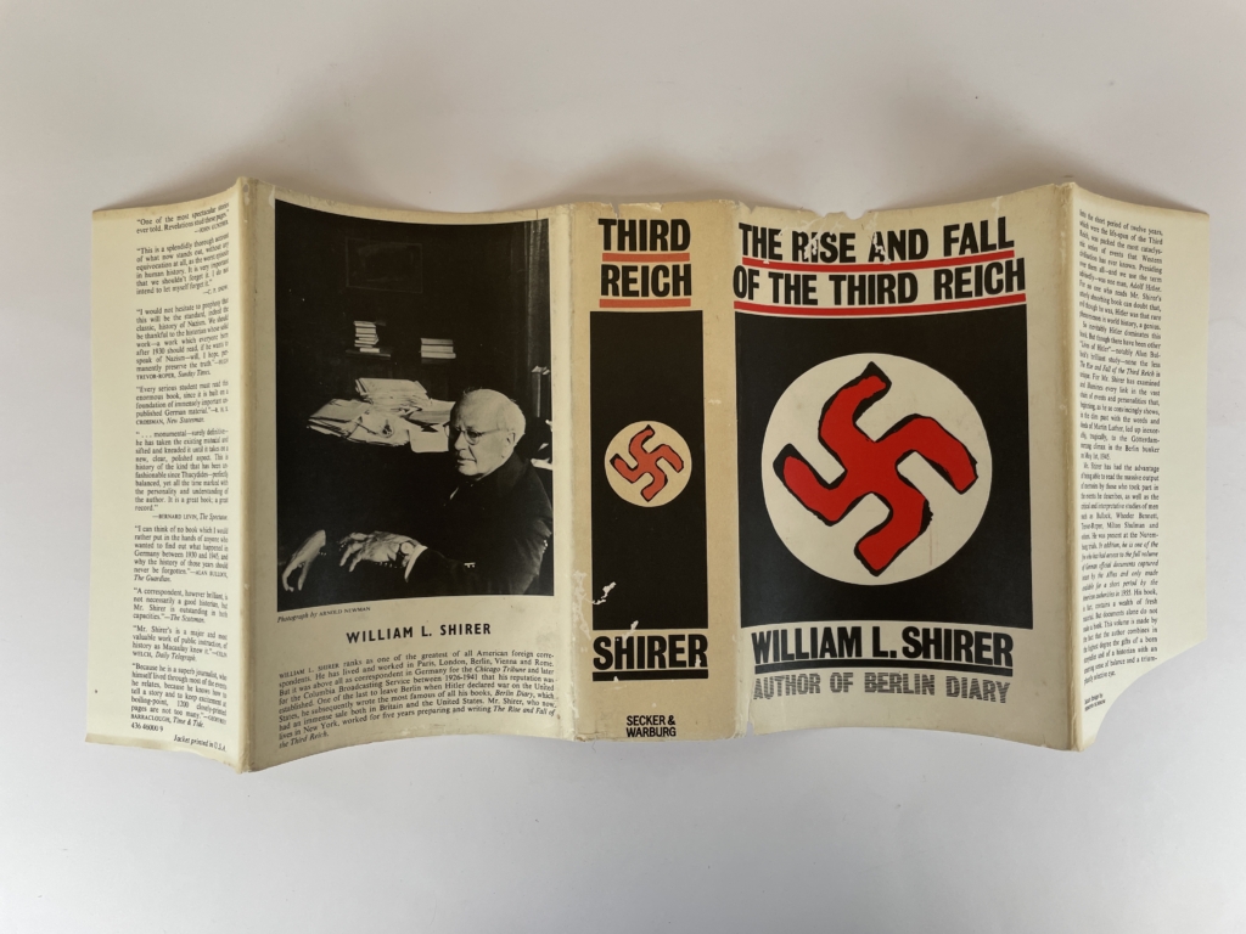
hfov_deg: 67.3
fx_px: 936
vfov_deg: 53.1
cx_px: 623
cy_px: 467
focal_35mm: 26
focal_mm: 4.2
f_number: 1.6
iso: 32
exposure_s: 1/206
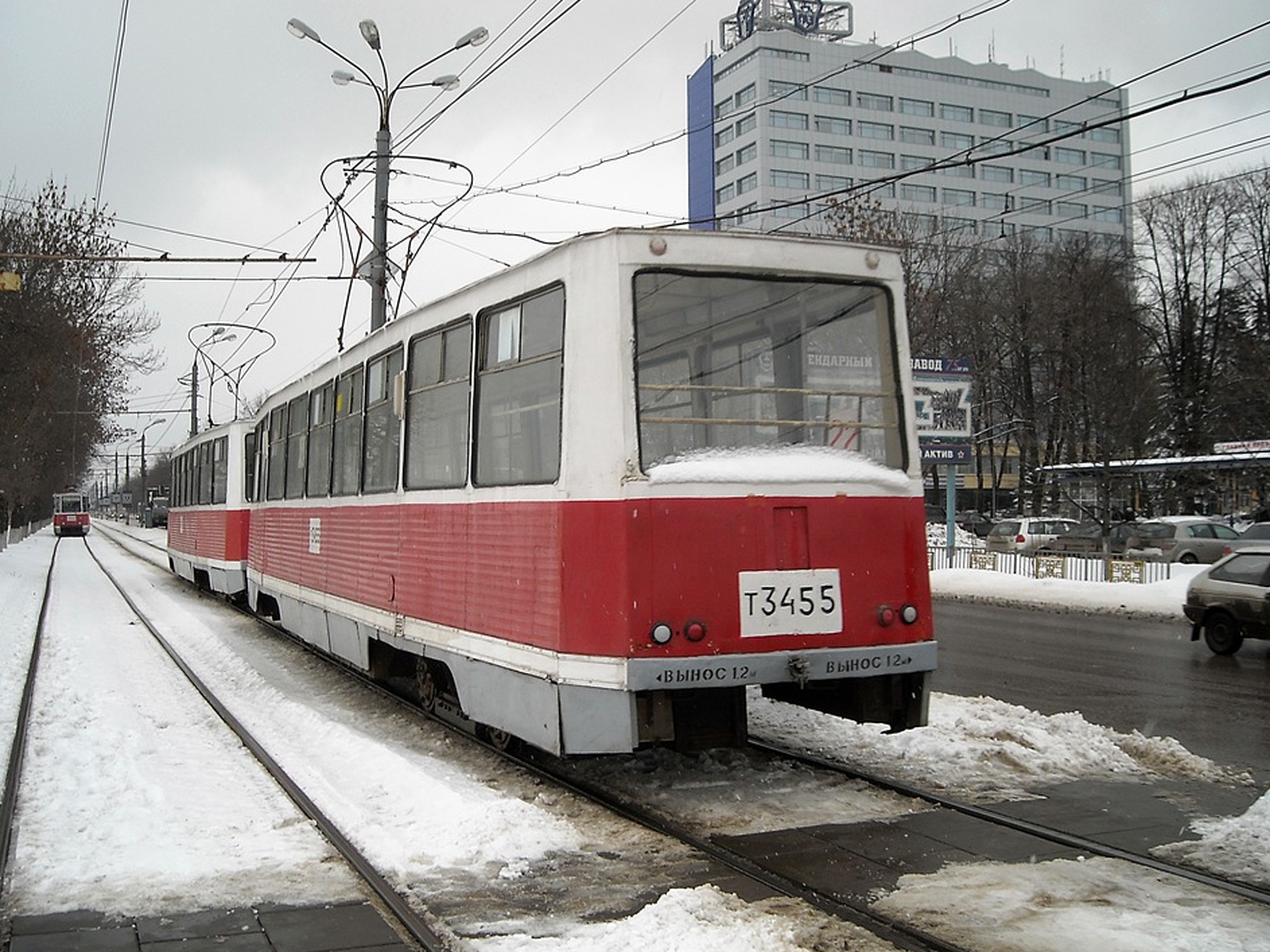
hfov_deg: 49.0
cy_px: 481
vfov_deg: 37.7
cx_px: 610
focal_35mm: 38
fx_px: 1394
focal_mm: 5.7
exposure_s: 1/250
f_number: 2.8
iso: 64
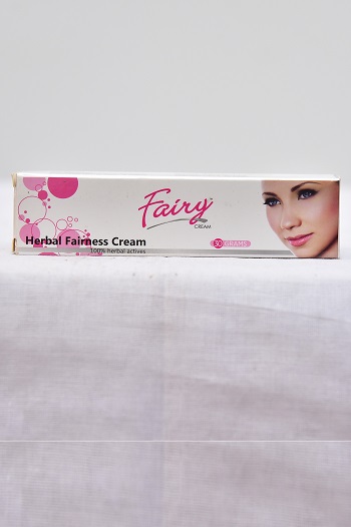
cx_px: 176
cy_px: 264
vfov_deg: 20.4
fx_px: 1464
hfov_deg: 13.7
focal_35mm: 100
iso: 1600
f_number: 4.5
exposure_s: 1/125
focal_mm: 100
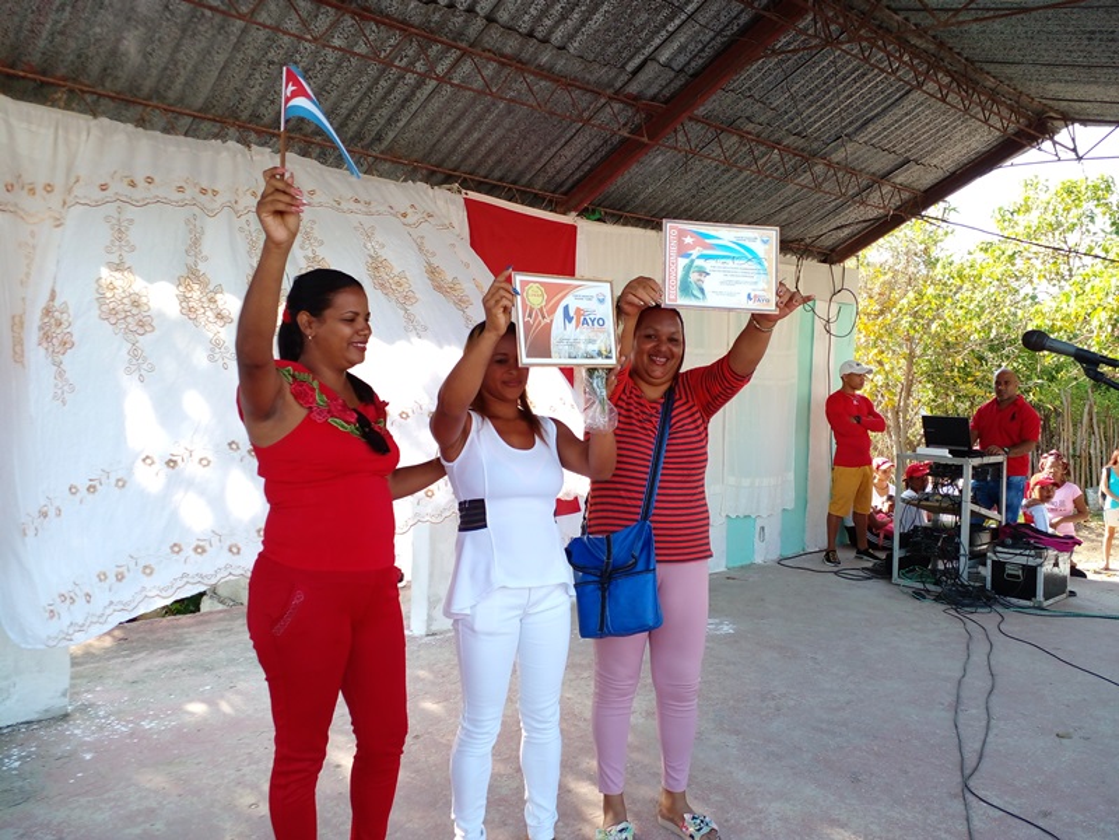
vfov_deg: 51.4
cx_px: 560
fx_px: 873
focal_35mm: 27
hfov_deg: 65.3
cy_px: 420
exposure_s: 1/123
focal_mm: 3.6
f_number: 1.9
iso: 40
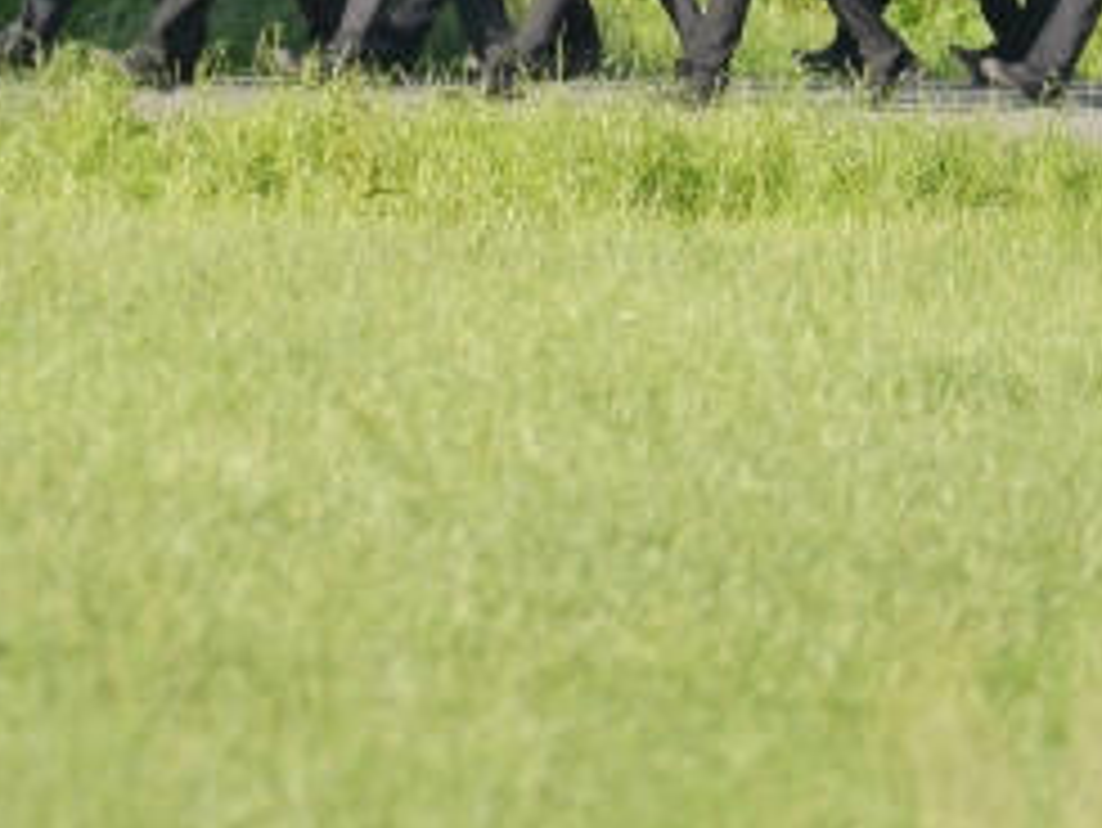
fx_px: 62363
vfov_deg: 0.8
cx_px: 612
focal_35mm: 1958
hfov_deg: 1.0
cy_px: -328
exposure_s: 1/500
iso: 320
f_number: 5.6
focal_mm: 300
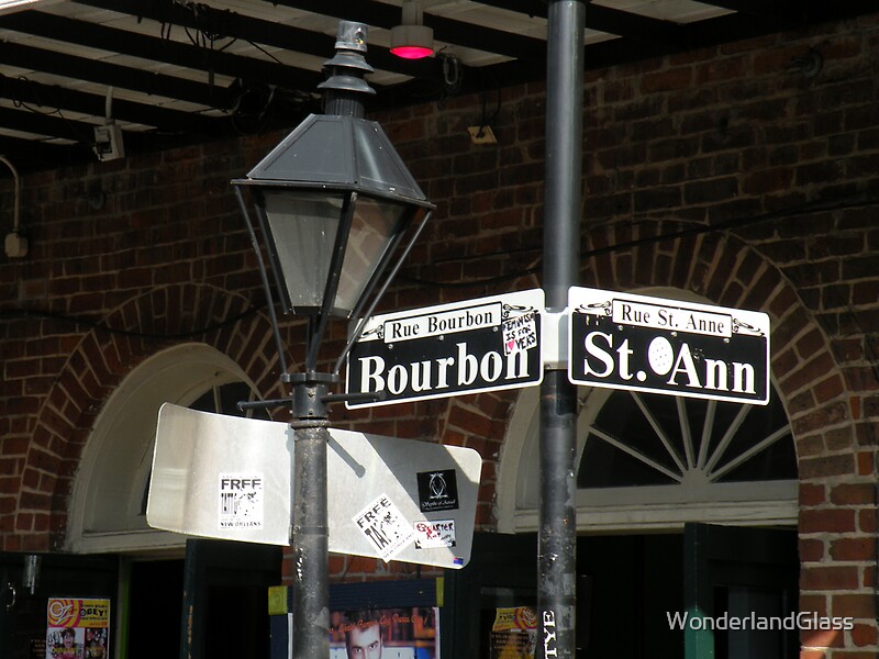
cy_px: 330
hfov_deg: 16.6
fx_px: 3022
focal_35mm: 119
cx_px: 440
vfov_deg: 12.5
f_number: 5.6
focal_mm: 21
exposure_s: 1/174
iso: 64
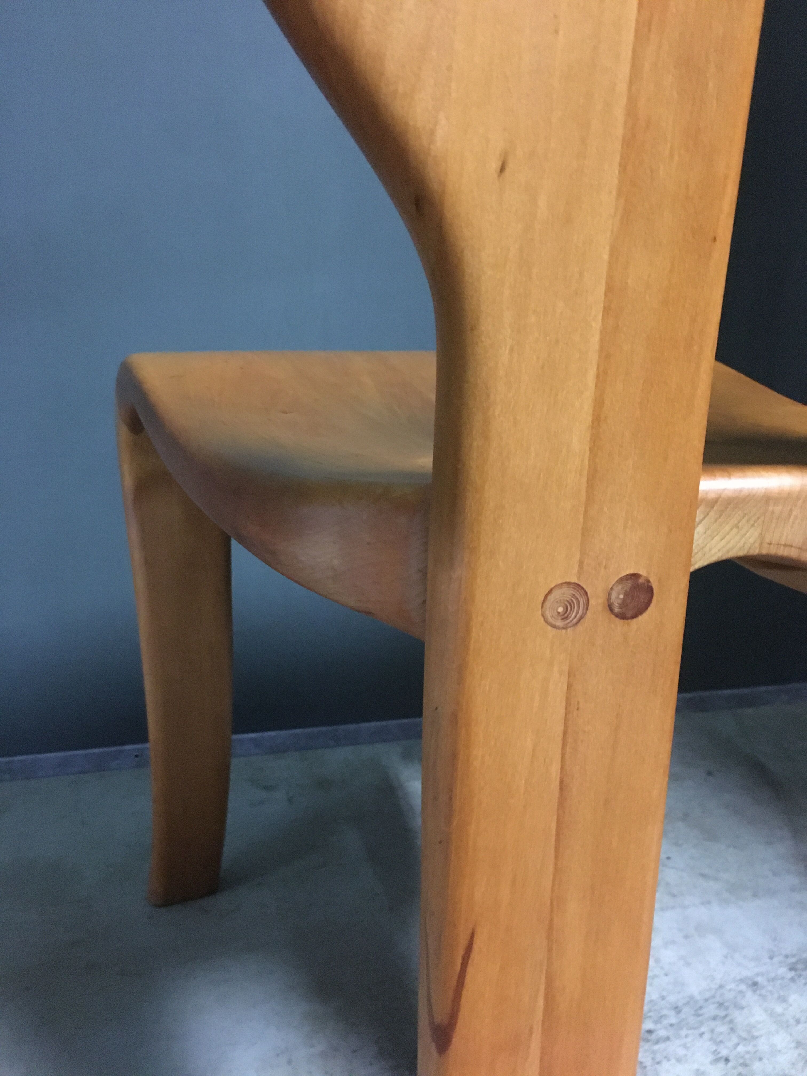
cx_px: 404
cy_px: 538
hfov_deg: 48.2
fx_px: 901
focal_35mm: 29
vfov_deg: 61.7
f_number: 2.2
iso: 640
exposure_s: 1/17
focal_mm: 4.15
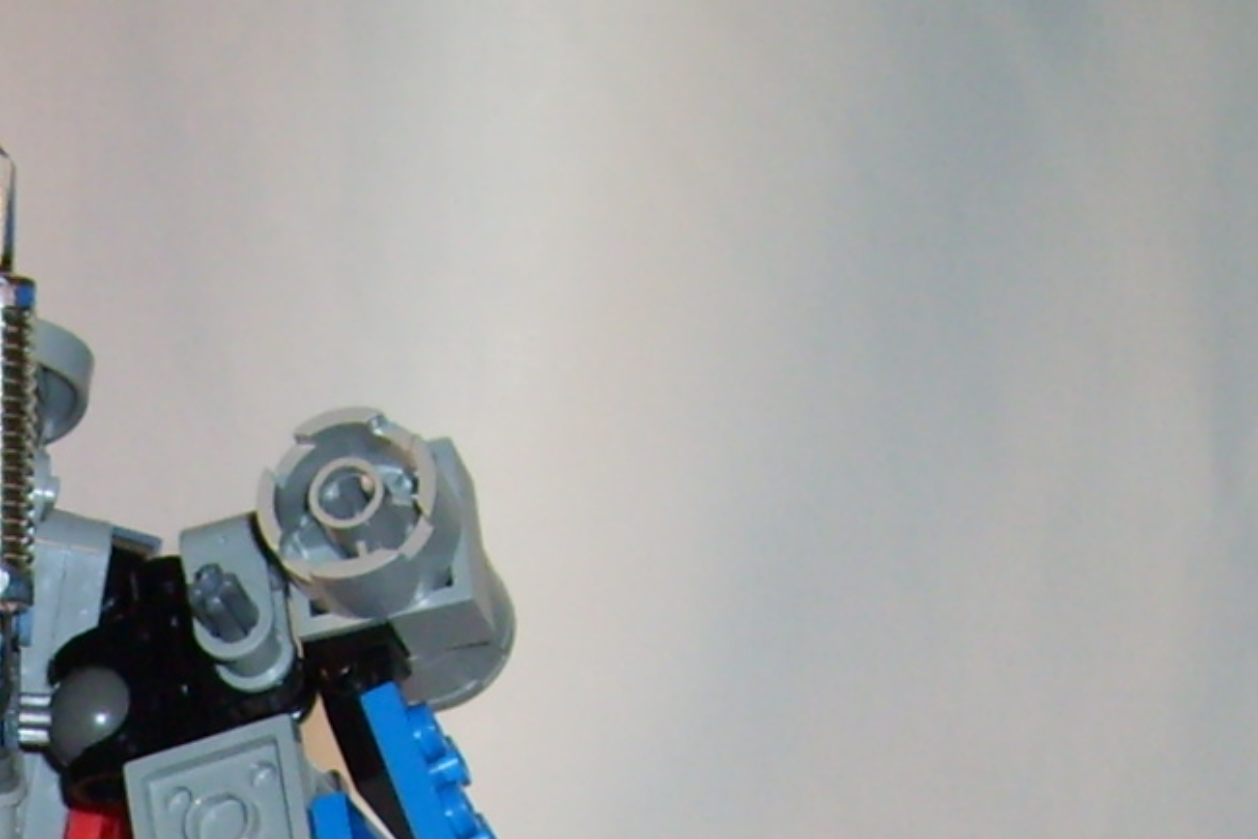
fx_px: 4438
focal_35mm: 127
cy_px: 1591
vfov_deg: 10.1
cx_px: -272
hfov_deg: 15.5
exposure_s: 1/45
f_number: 2.8
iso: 100
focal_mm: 5.8
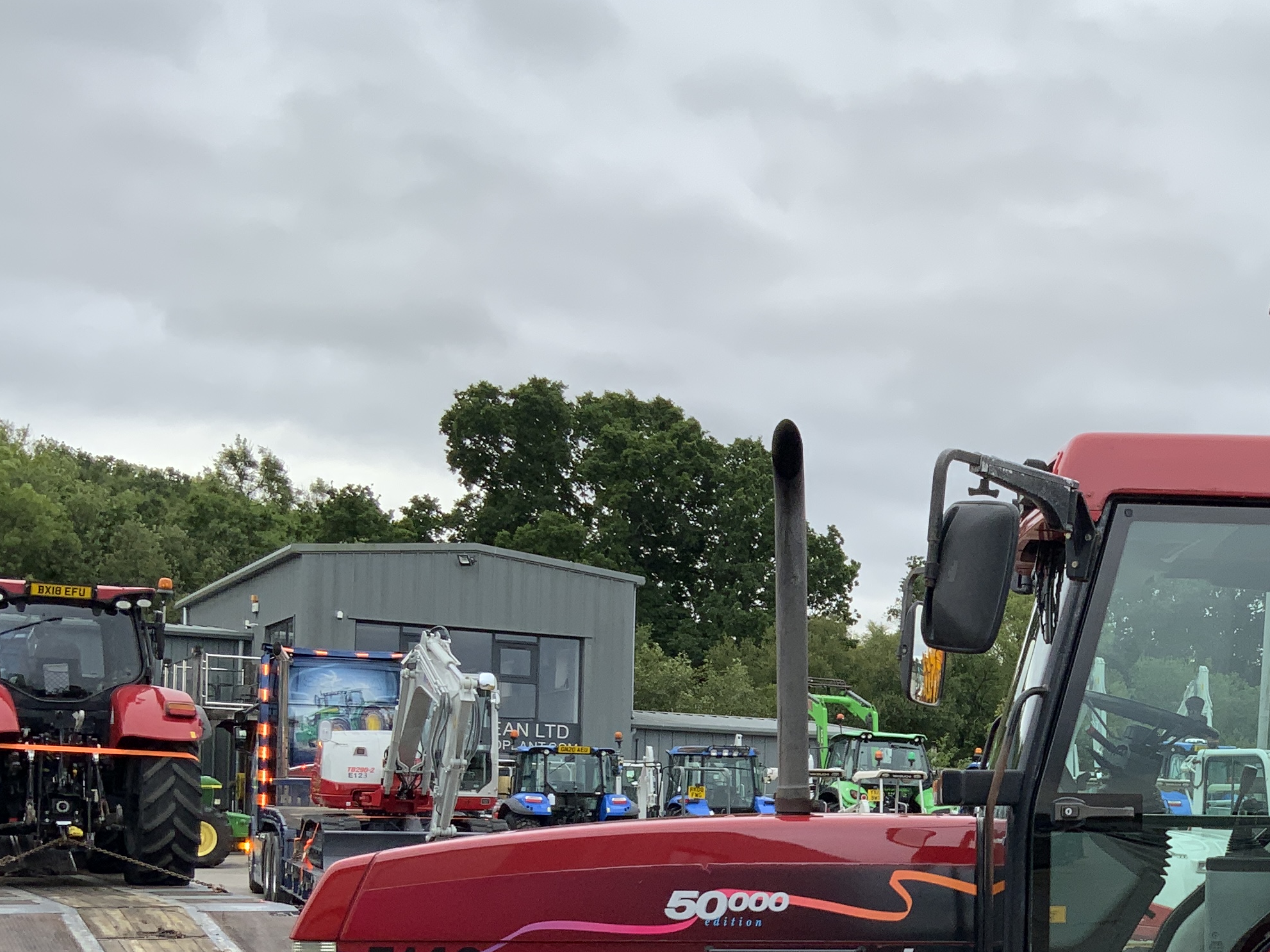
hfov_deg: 31.1
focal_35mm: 59
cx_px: 1164
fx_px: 2164
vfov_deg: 24.2
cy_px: 833
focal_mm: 3
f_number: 1.8
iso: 16
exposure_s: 1/242
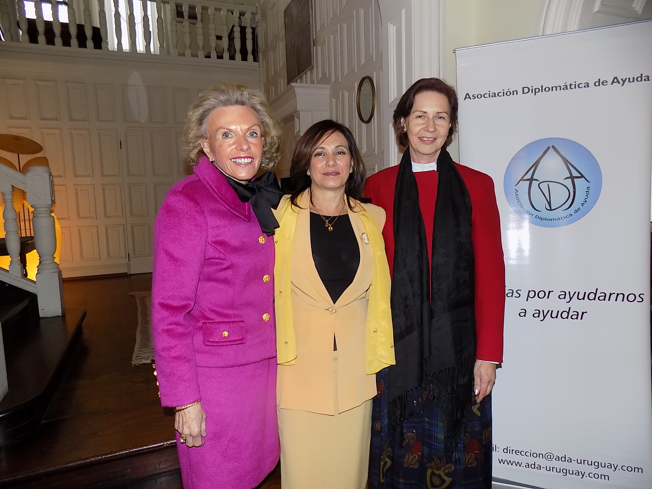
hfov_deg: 73.9
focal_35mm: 23
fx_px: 433
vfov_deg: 58.9
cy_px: 244
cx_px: 326
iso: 200
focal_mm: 4
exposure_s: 1/30
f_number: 3.1
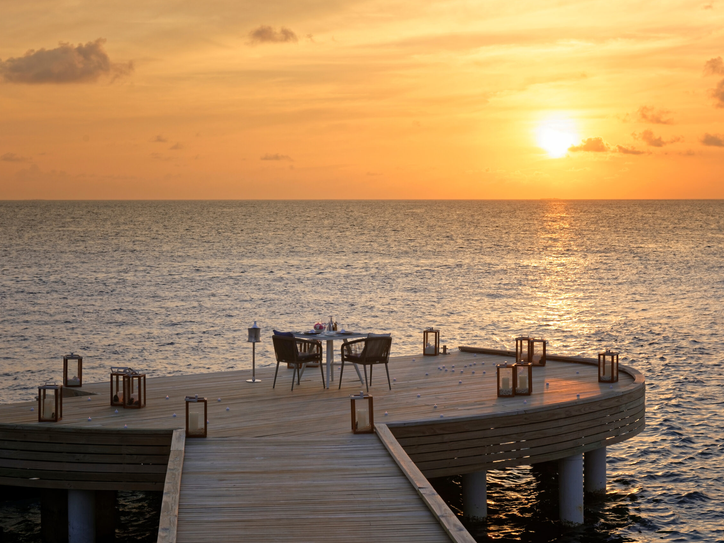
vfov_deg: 19.4
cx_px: 394
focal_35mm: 76
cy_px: 272
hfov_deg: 25.6
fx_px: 1590
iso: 200
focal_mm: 70
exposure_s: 1/160
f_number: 10
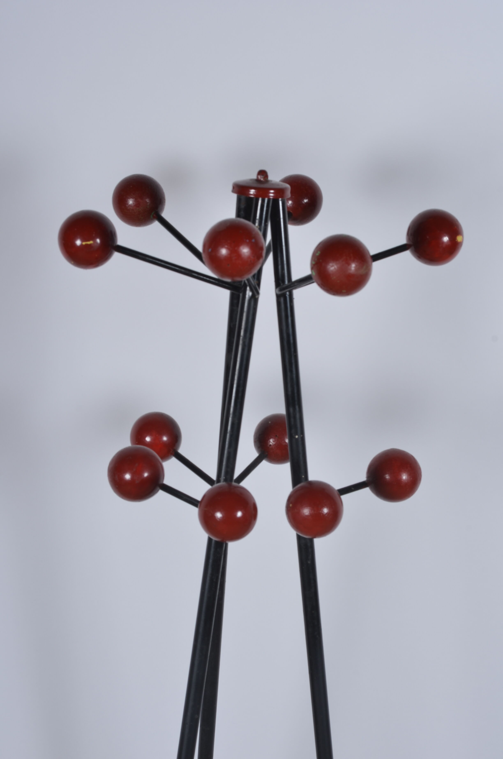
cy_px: 380
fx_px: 1579
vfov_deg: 27.0
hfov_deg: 18.1
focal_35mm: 75
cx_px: 252
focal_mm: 50
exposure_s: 1/125
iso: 100
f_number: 11
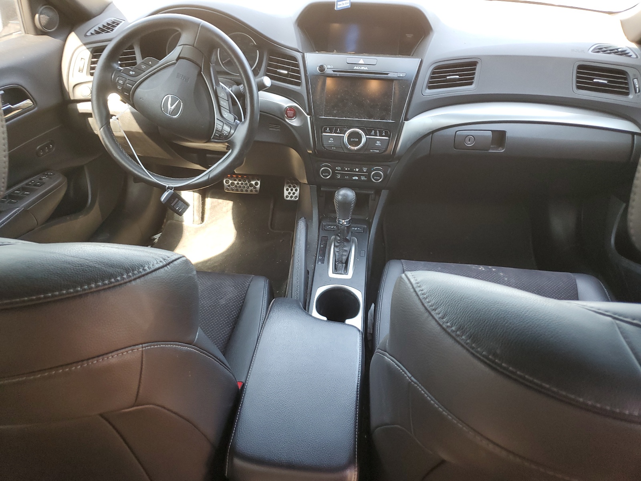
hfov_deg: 67.3
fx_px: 481
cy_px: 240
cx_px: 320
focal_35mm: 26
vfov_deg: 53.1
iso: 73
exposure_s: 1/60.2
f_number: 1.5
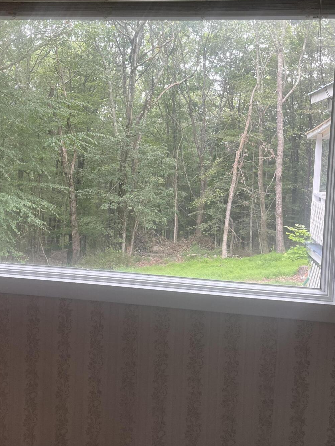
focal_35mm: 39
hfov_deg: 36.5
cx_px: 120
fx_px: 503
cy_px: 175
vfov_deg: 47.5
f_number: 1.6
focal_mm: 5.1
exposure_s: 1/120
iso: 125
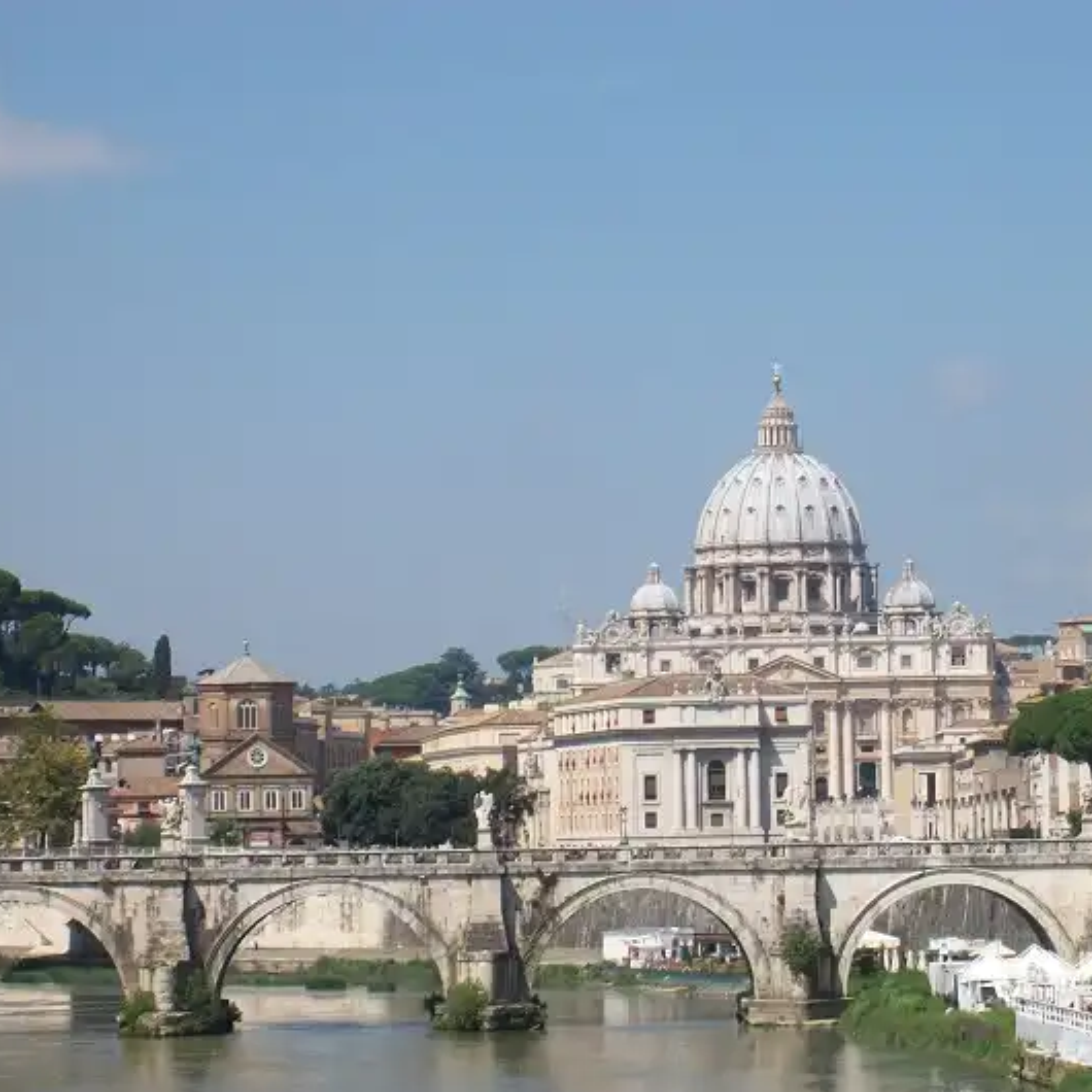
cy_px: 611
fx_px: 5139
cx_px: 771
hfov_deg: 12.1
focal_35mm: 144
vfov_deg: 12.1
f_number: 4.8
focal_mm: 18
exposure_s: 1/691
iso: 80
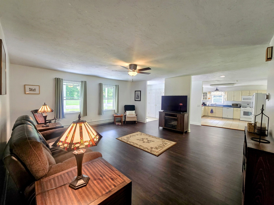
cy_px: 102
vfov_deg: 89.9
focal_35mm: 13
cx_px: 137
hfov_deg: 106.2
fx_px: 103
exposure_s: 1/60
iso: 125
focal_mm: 2.2
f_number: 2.2
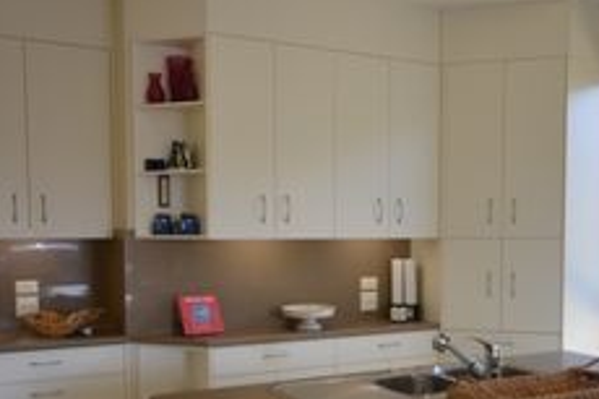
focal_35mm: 43
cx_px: 336
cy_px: 273
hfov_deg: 45.4
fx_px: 715
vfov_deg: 30.9
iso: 450
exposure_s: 1/60
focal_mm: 14
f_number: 4.8
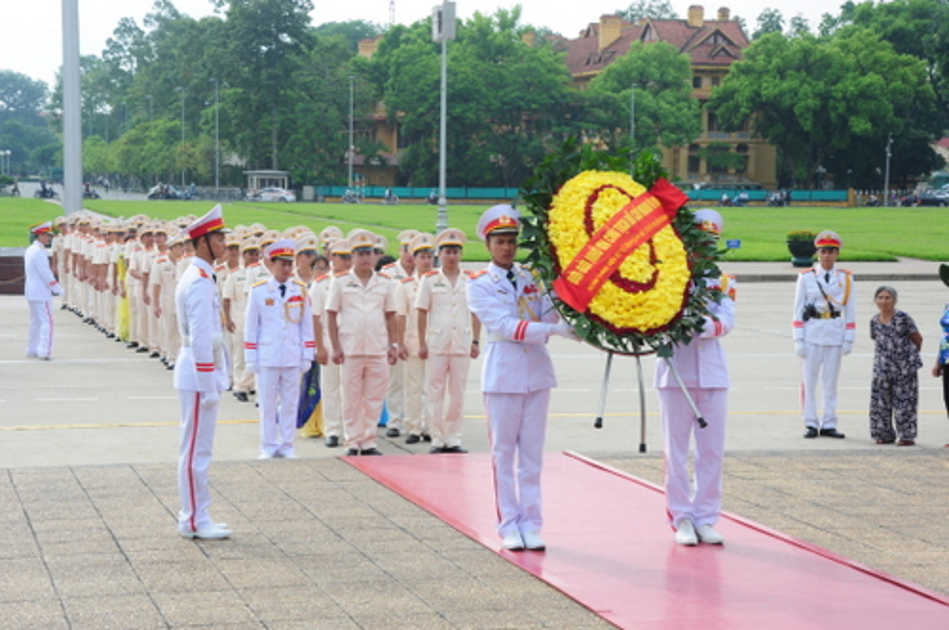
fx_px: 1974
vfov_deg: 18.1
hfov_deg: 27.0
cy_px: 315
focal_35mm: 75
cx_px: 474
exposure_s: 1/125
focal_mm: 50
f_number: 13
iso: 250
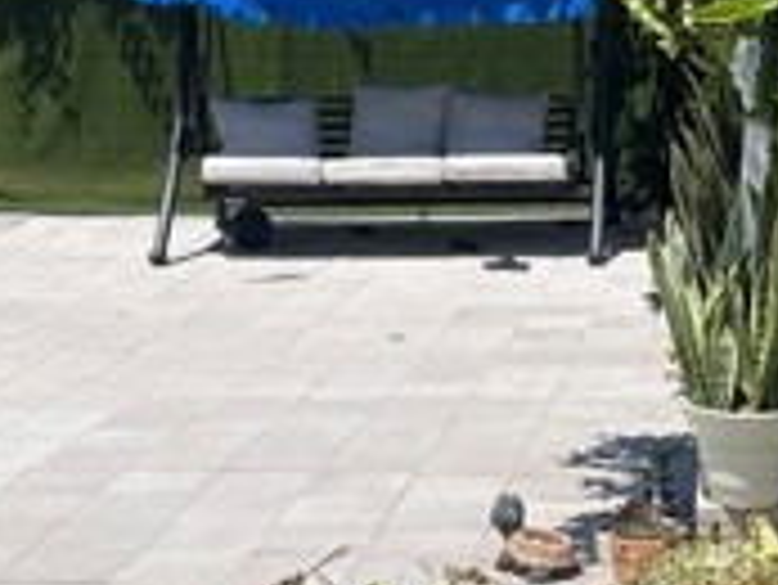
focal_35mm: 96
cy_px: 112
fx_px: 2159
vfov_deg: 15.3
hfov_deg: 20.3
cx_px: 549
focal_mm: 5.1
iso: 50
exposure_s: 1/4902
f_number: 1.6
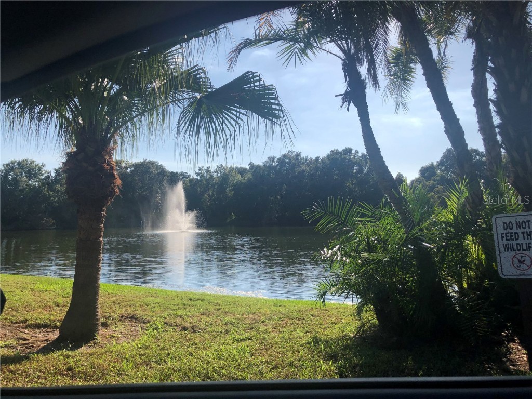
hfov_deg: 63.4
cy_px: 200
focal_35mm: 28
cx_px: 266
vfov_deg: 49.7
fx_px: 430
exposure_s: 1/3205
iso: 25
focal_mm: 4
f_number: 1.8
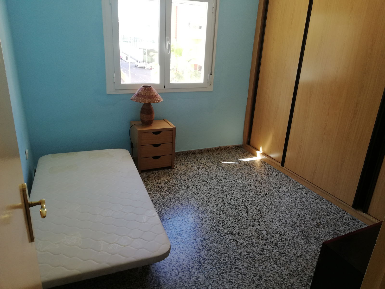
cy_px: 144
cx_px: 192
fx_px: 300
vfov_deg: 51.4
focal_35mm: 27
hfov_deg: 65.3
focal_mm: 3.81
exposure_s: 1/50
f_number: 2.2
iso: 64
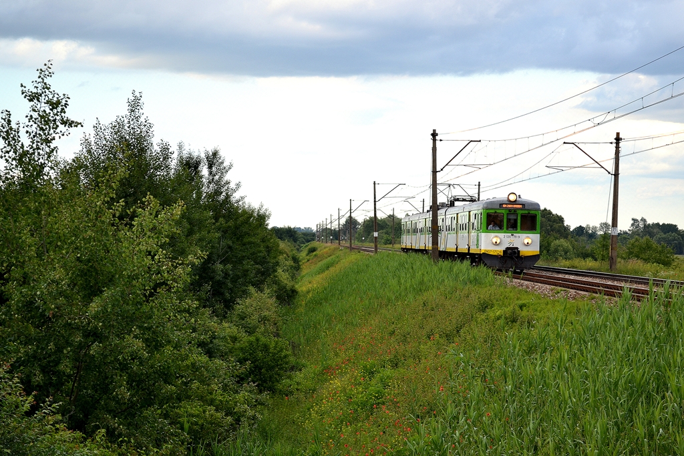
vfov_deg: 16.6
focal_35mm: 82
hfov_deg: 24.6
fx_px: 1568
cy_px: 228
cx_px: 342
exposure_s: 1/160
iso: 200
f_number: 5.6
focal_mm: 55
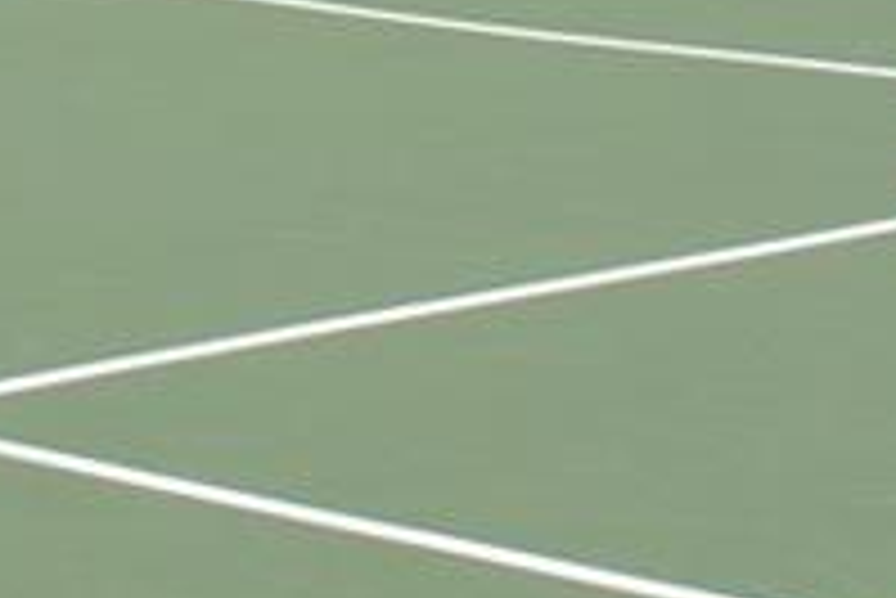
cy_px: -760
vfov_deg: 6.6
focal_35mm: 201
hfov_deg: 9.9
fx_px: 5006
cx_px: -482
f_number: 8
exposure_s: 1/250
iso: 100
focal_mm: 26
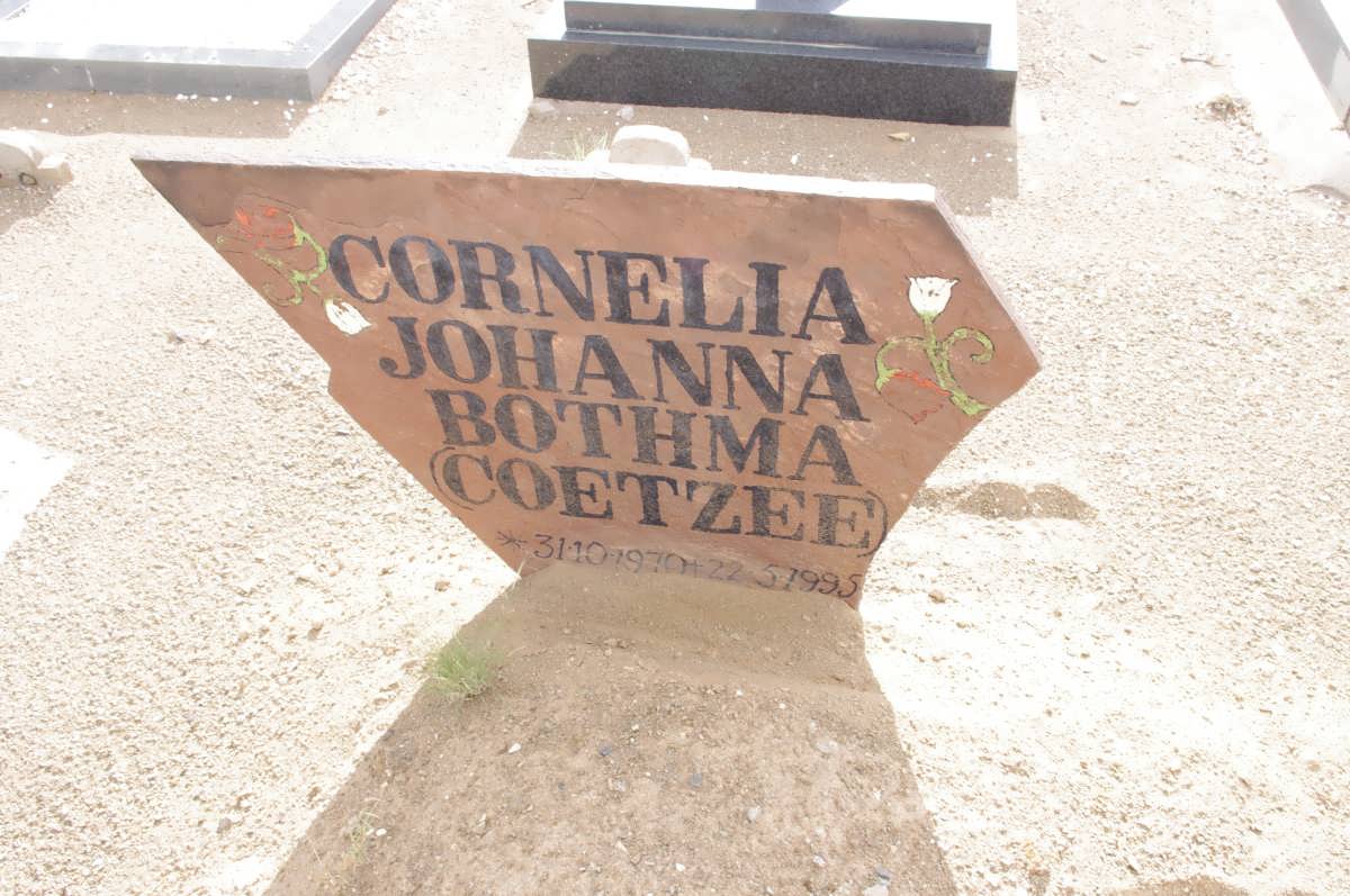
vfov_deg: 42.2
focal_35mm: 31
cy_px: 448
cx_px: 675
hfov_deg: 60.3
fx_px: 1161
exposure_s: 1/125
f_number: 11
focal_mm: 21.25
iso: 800
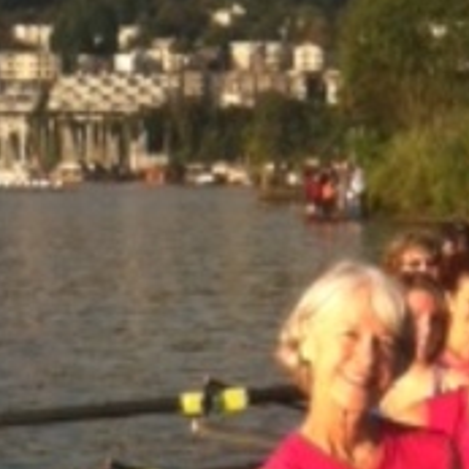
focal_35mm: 172
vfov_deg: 9.8
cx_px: 572
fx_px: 2637
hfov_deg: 10.0
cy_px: 716
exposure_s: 1/669
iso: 80
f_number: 2.8
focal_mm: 3.85
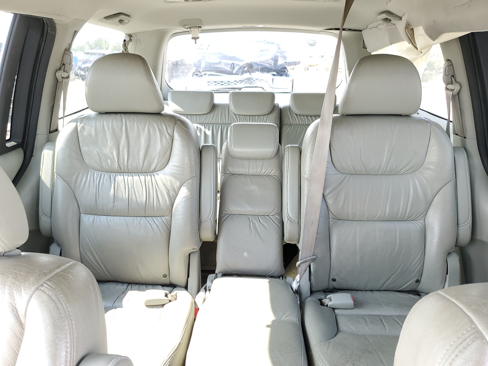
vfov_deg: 53.1
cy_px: 183
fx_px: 367
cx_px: 244
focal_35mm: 26
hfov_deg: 67.3
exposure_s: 1/60.2
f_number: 1.5
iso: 64
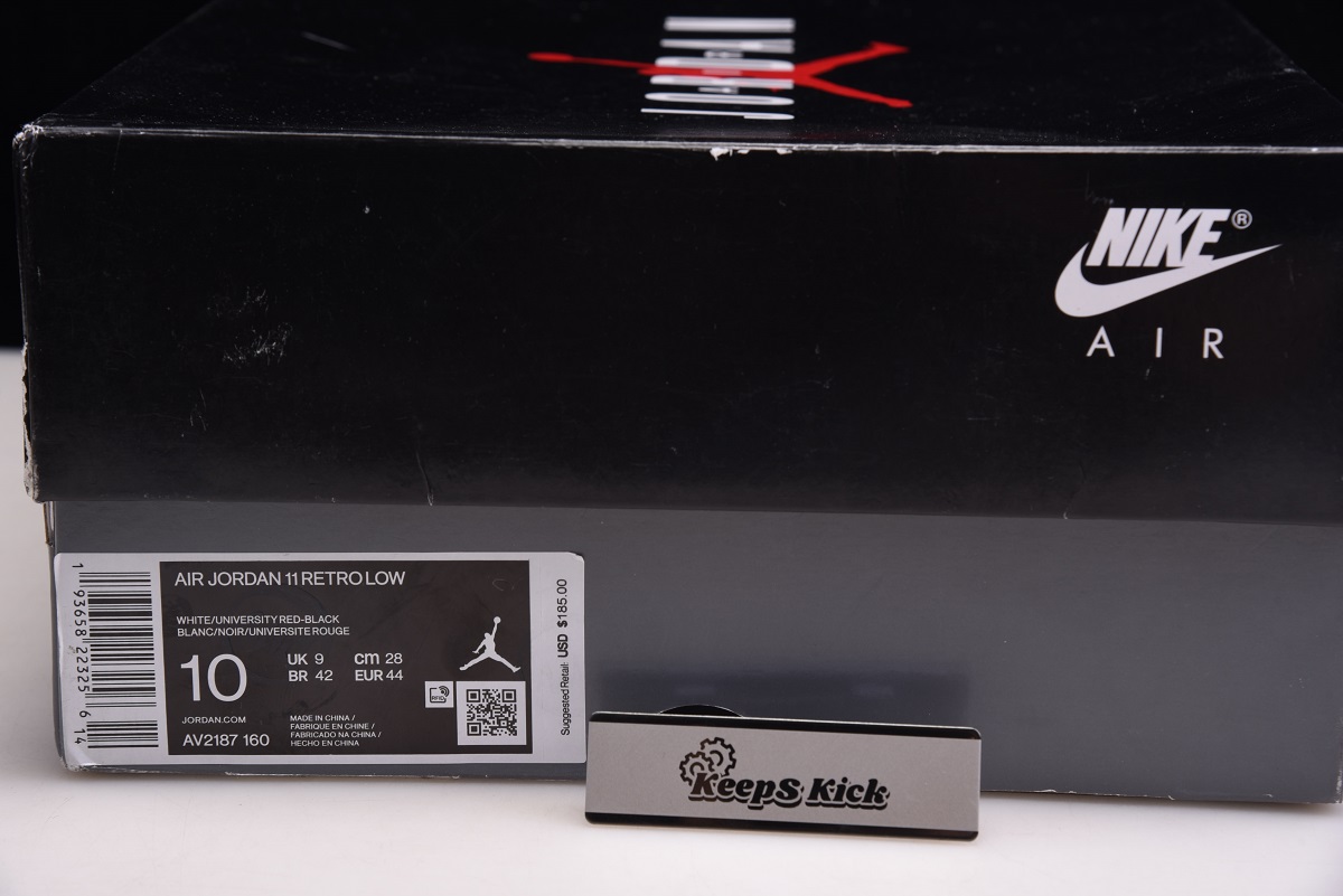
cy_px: 448
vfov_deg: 14.0
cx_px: 672
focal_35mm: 98
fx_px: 3657
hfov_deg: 20.8
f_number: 11
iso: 100
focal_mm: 98
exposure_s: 1/125
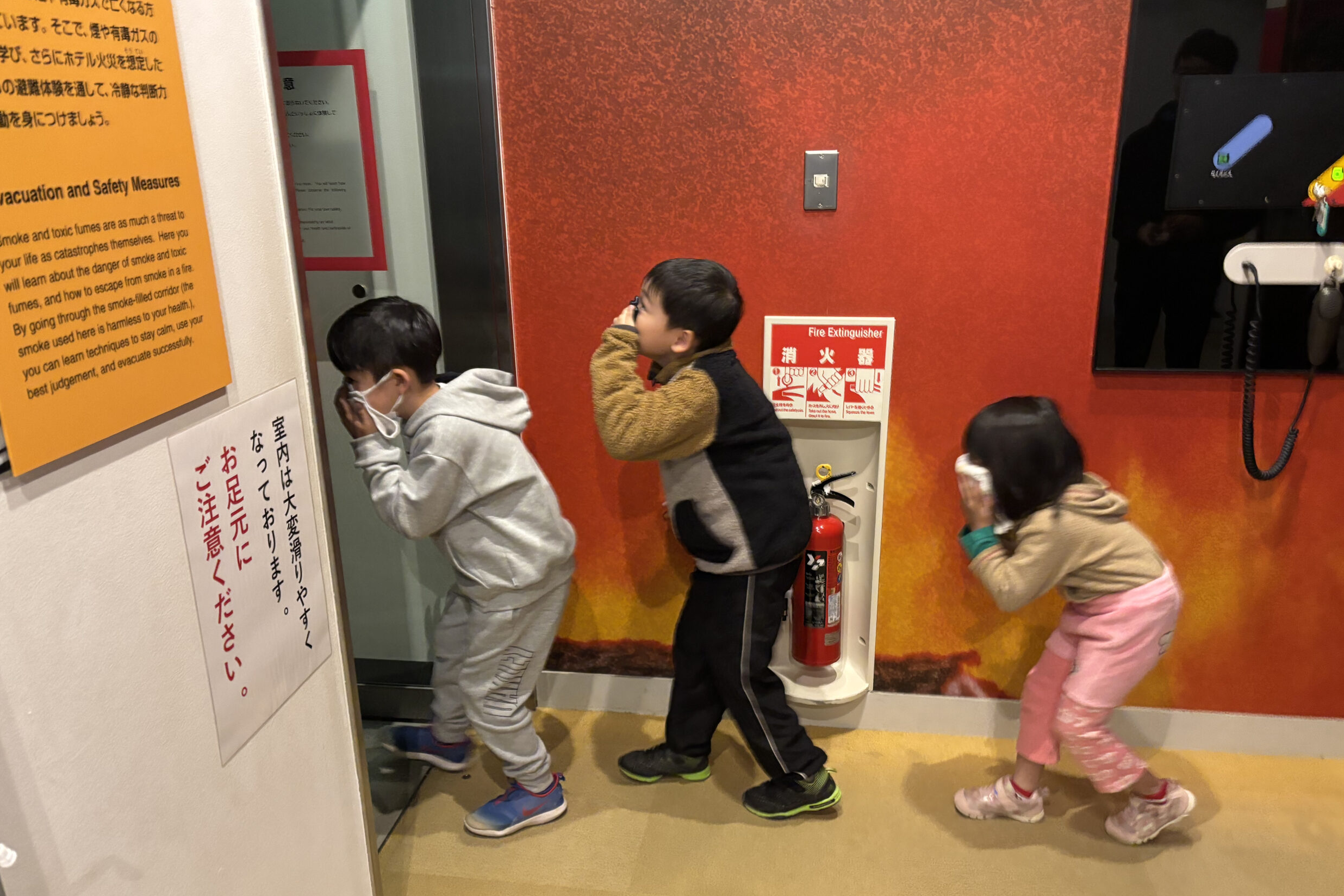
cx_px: 656
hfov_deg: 65.5
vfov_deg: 46.4
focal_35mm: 28
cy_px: 478
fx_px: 1045
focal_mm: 5.96
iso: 500
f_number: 1.6
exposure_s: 1/33
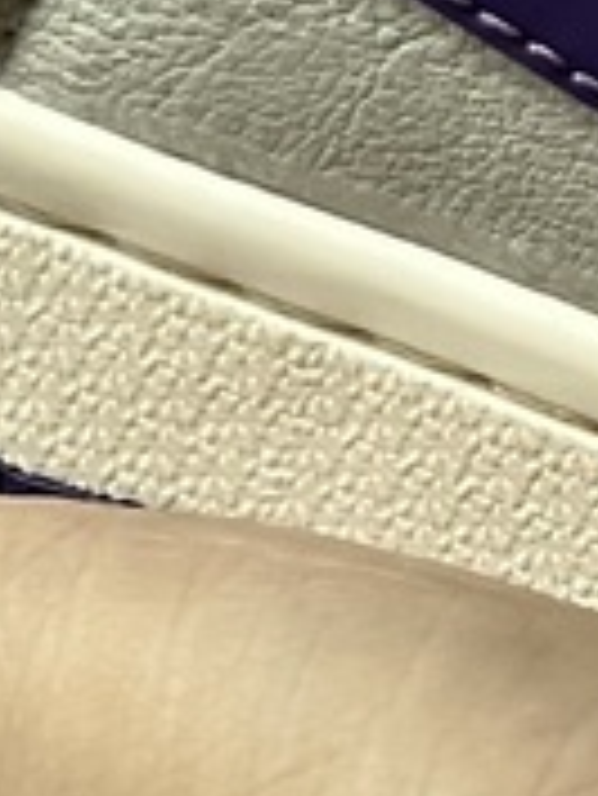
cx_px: 944
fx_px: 4601
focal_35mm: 200
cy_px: 173
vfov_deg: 9.9
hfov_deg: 7.3
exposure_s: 1/60
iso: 250
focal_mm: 5.7
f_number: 1.5
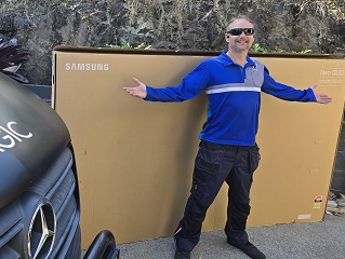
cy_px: 86
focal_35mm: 36
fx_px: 359
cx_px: 103
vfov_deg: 39.3
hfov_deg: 50.0
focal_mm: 6.3
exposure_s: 1/180
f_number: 1.7
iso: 16
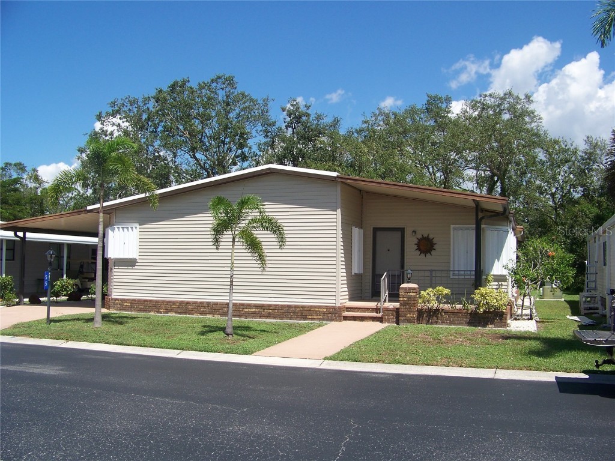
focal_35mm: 36
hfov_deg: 51.4
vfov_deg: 39.7
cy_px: 230
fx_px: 640
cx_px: 308
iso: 64
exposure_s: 1/500
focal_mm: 5.85
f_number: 4
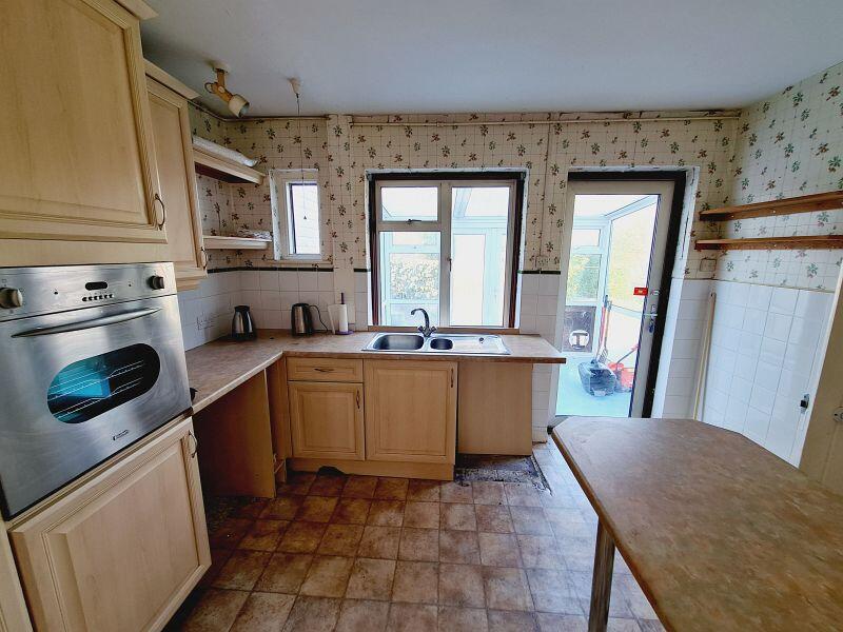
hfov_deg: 106.2
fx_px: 317
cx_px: 422
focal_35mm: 13
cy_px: 316
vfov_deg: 89.9
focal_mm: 2.2
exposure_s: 1/50
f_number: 2.2
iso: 64
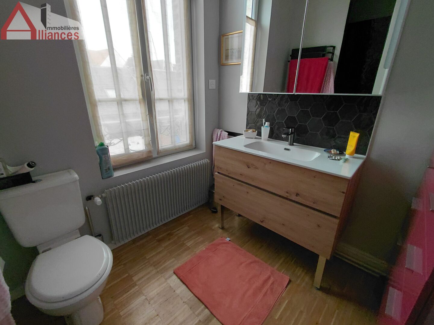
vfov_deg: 78.1
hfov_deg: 94.5
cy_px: 162
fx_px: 201
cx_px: 217
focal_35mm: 16
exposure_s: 1/50
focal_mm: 1.64
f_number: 2.2
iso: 125
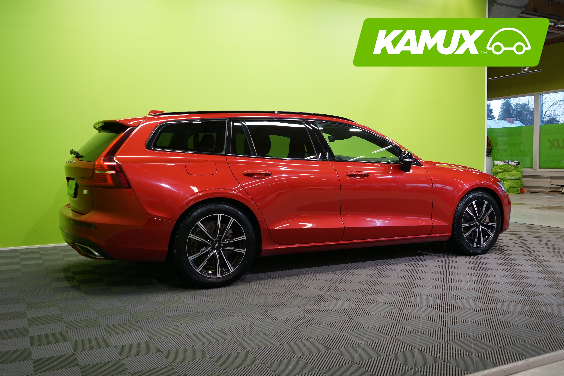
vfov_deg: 40.0
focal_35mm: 33
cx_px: 282
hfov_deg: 57.2
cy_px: 188
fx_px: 517
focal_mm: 33
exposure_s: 1/25
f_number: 5.6
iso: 500
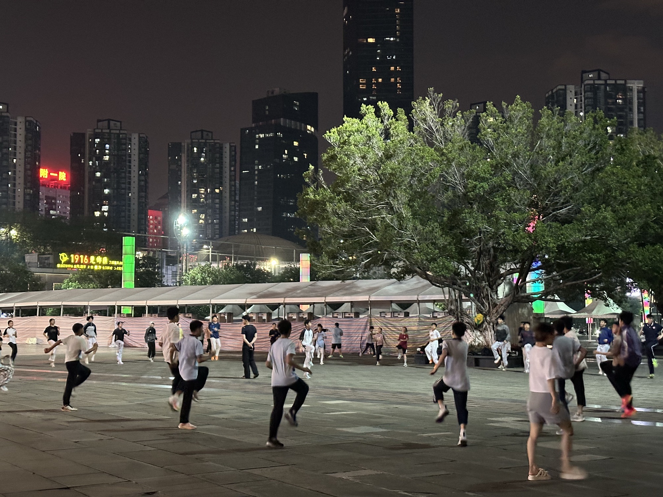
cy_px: 248
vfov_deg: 30.3
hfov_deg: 39.7
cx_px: 332
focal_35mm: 48
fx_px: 919
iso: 640
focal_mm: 6.86
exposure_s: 1/25
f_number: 1.78
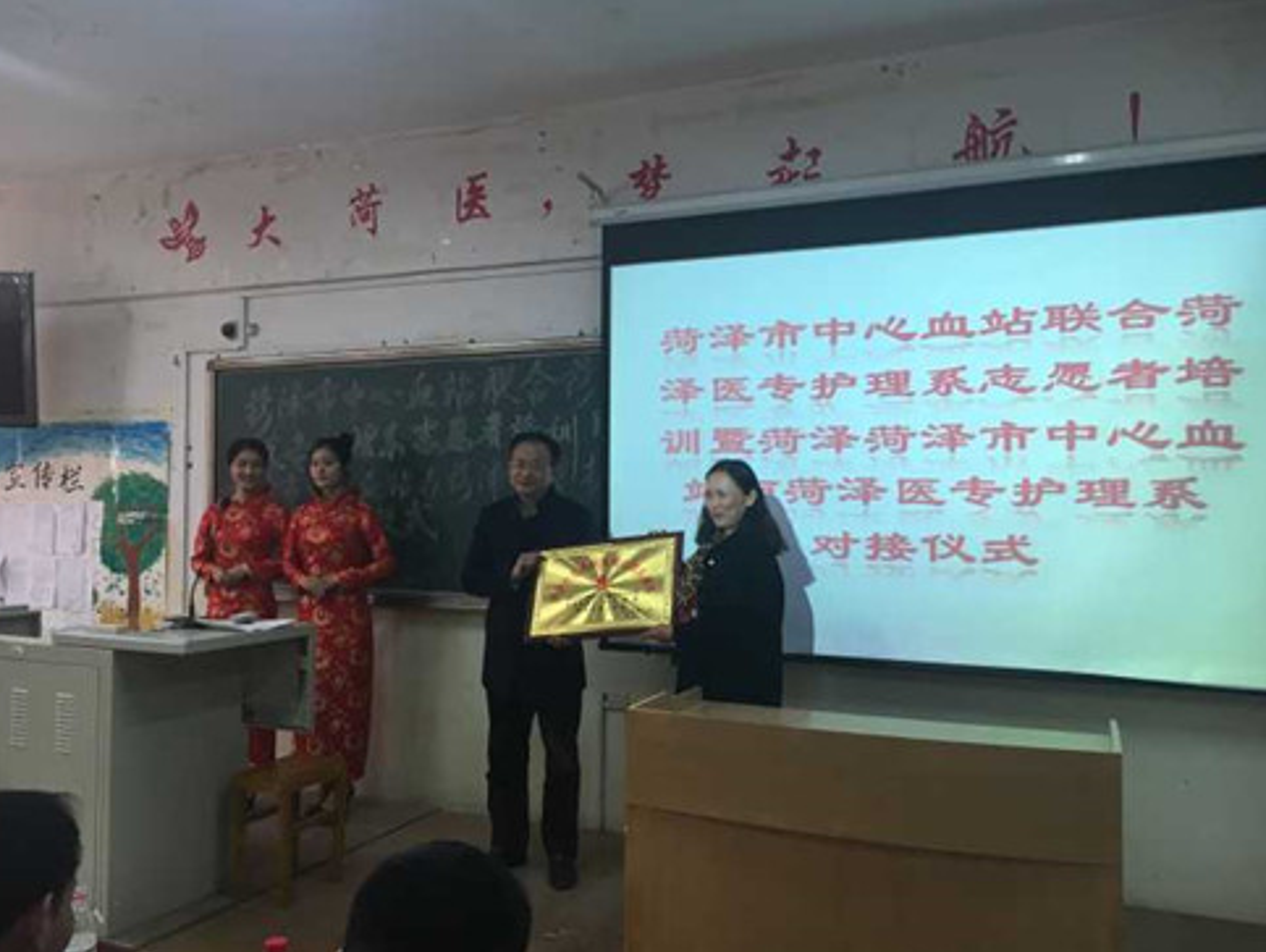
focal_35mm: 30
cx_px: 624
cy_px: 471
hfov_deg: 59.9
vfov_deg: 46.9
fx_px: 1098
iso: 32
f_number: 2.2
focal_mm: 4.15
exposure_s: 1/33
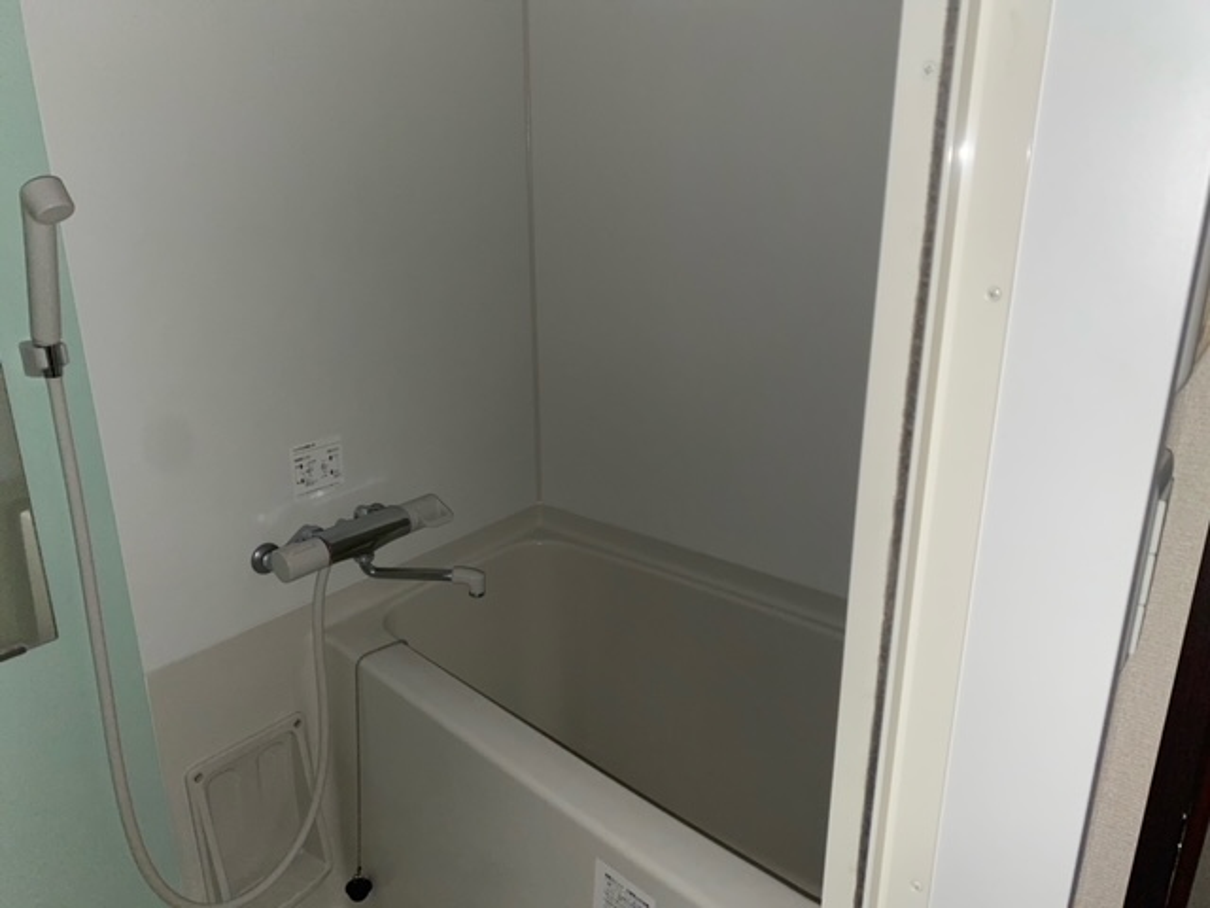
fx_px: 909
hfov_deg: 67.3
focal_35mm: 26
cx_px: 605
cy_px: 454
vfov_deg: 53.1
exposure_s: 1/43
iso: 40
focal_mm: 4.25
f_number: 1.8
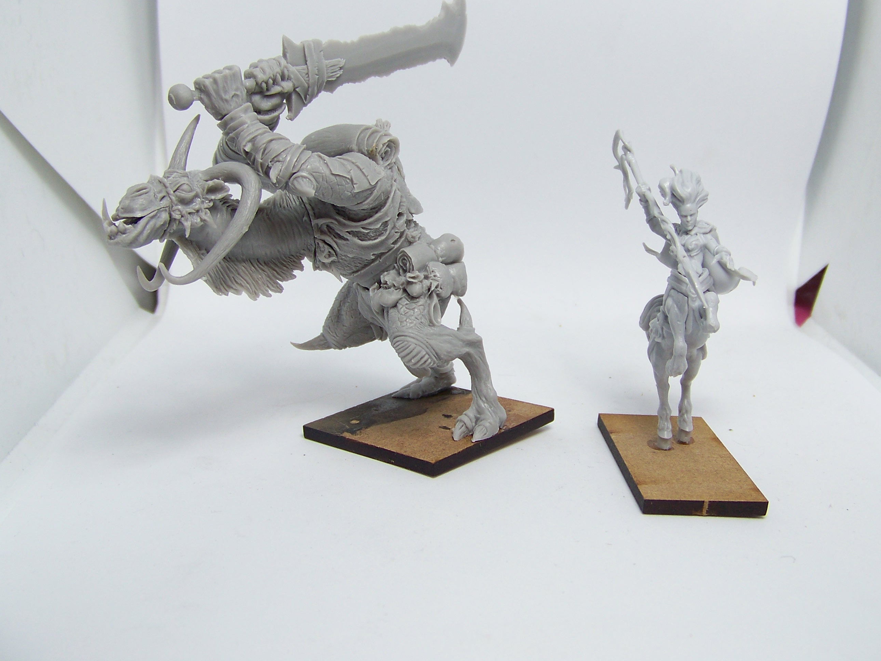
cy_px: 271
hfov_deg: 43.8
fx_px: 1094
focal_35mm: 43
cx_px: 465
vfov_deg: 33.5
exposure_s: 1/30
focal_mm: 5.85
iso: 64
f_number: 2.8
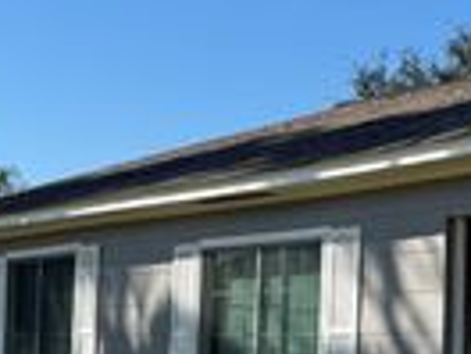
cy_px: 259
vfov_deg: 16.2
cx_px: 557
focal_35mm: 91
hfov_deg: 20.3
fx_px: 1238
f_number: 1.78
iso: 80
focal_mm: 6.76
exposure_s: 1/3802
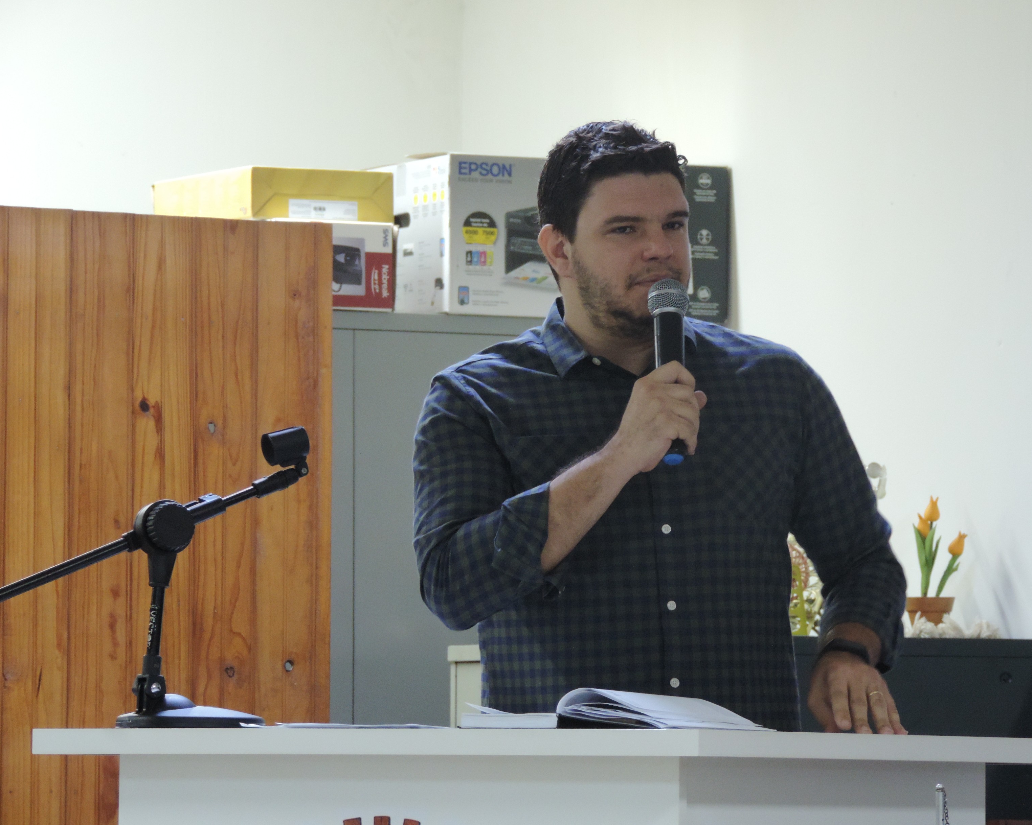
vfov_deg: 6.6
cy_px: 413
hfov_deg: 8.2
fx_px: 7178
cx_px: 549
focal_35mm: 235
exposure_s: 1/10
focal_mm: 40.1
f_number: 4.6
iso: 800
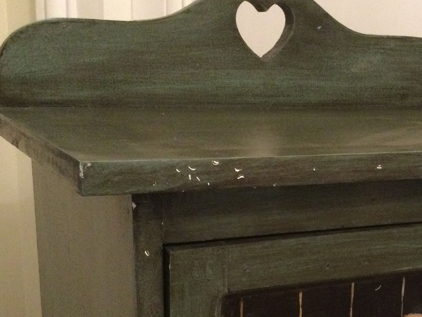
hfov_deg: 29.9
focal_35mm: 64
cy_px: 295
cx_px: 306
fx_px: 780
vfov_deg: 22.3
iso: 500
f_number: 2.4
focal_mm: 3.3
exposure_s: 1/17
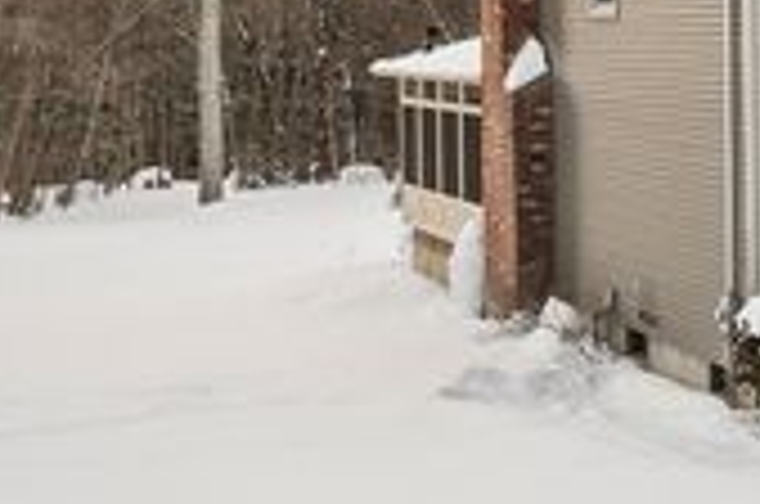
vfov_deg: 16.3
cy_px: 110
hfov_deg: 21.3
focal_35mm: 83
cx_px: 1084
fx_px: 1749
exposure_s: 1/80
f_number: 4
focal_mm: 10.26
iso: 100
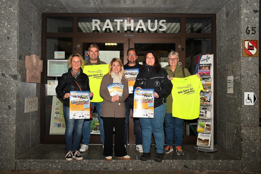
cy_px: 87
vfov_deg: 43.6
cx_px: 130
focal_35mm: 30
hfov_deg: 61.9
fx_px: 217
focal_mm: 20
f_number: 7.1
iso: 800
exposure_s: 1/60
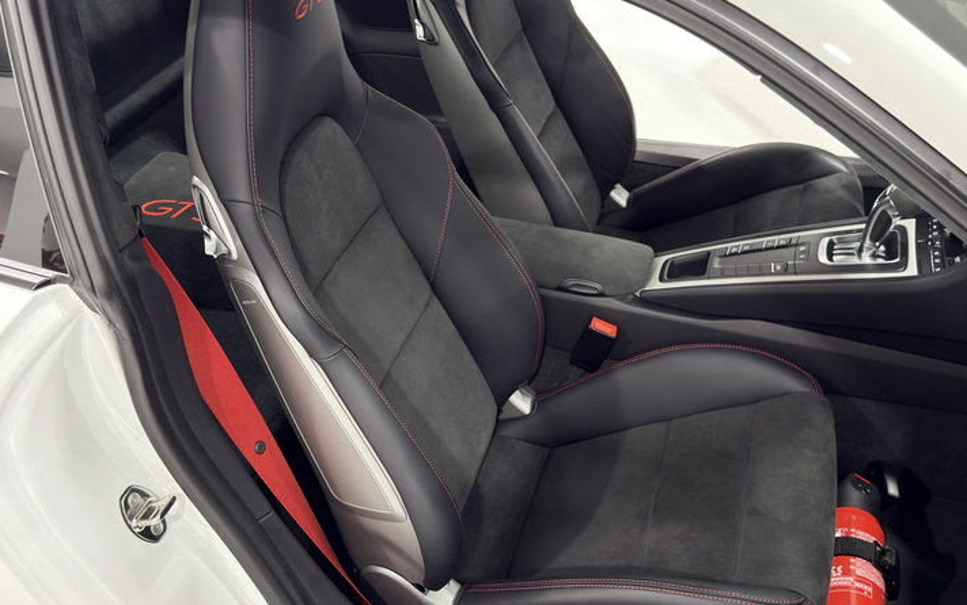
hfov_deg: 49.3
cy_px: 295
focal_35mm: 40
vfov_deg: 32.0
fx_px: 1054
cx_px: 503
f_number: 1.78
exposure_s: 1/60
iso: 100
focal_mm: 6.76
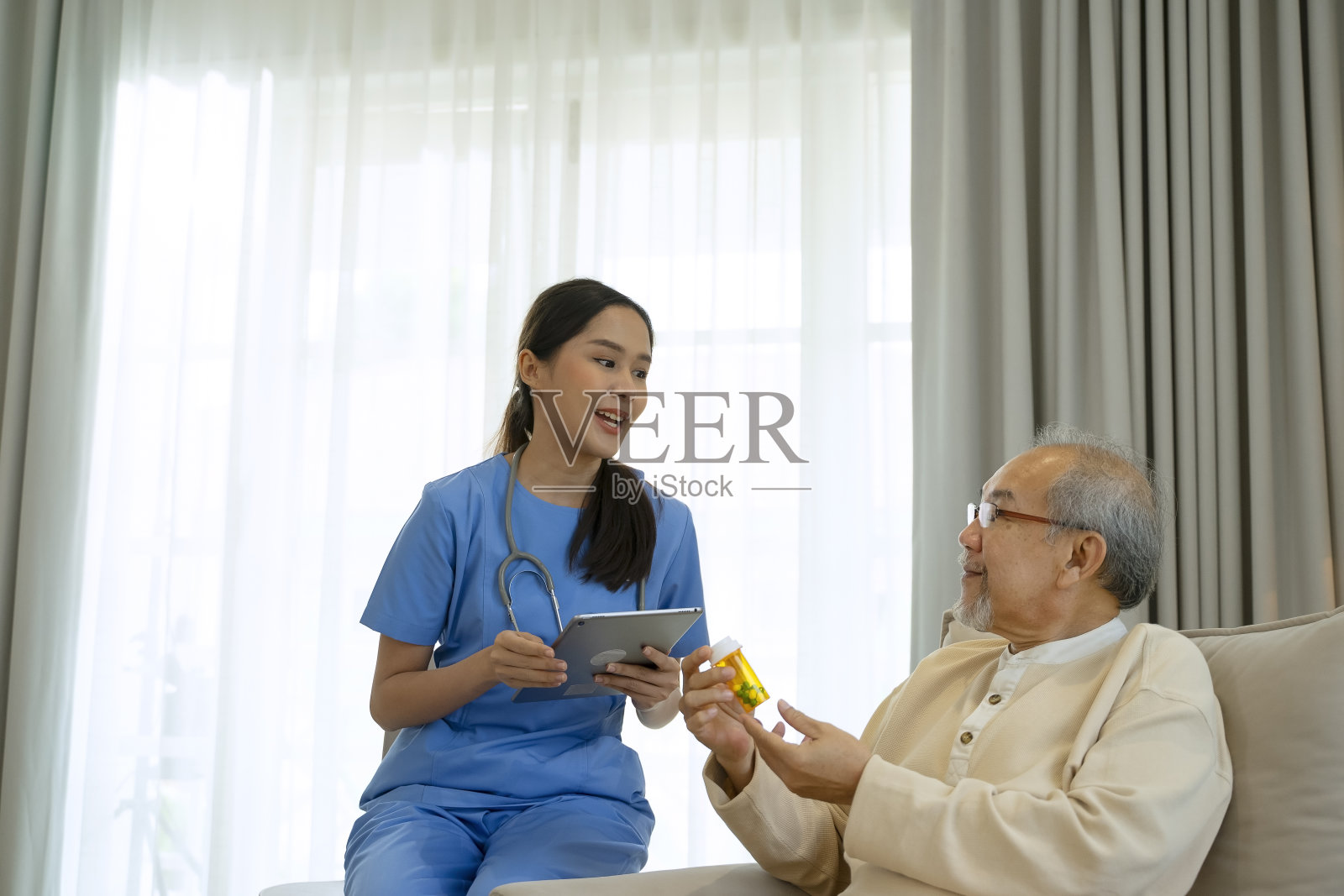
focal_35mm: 41
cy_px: 448
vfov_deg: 32.6
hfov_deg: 47.4
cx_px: 672
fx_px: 1531
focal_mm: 41
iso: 500
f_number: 2.8
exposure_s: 1/400
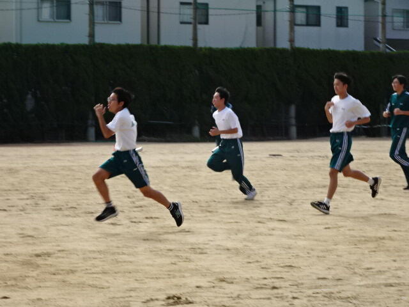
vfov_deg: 9.1
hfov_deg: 12.1
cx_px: 204
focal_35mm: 163
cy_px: 154
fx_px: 1926
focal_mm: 27.9
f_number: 5.6
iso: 125
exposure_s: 1/200
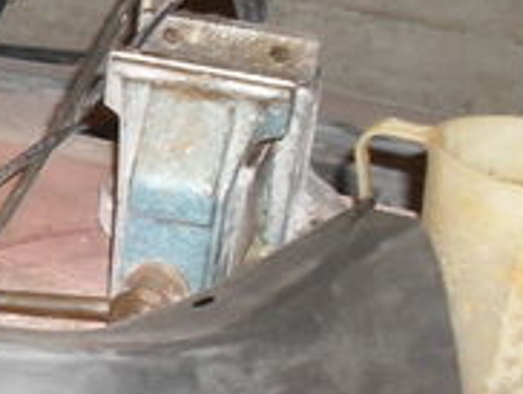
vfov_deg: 12.0
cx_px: -316
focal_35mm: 123
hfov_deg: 14.6
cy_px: 311
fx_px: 1861
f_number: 3.2
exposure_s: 1/45
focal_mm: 6.3
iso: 200
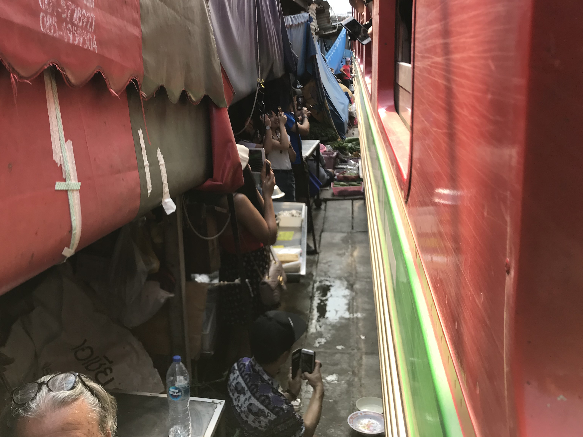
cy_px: 157
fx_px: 623
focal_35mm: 37
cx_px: 200
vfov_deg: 38.4
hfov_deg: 49.4
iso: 20
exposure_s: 1/404
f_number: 1.8
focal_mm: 3.99
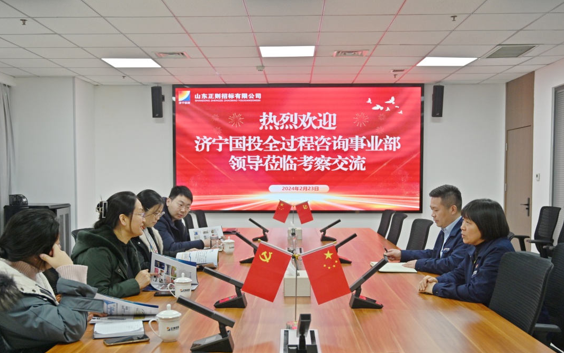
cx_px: 285
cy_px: 181
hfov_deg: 60.4
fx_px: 485
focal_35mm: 32
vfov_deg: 40.0
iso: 360
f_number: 4
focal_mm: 30.5
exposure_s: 1/250
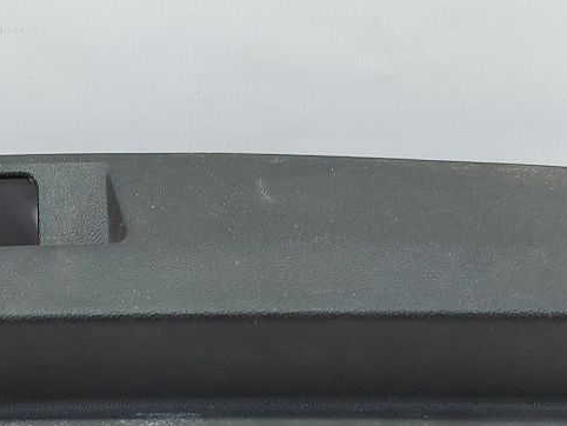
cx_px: 42
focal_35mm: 69
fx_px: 1131
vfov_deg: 21.0
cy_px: 355
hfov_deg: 27.0
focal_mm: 5.23
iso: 80
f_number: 1.8
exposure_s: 1/50
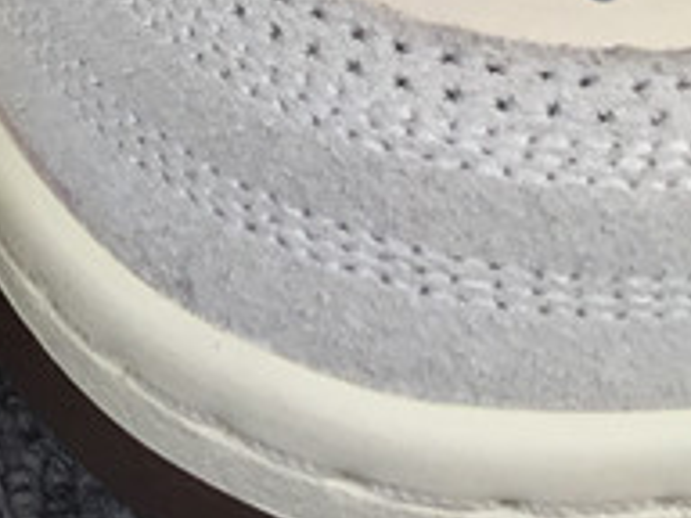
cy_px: -563
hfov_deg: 13.1
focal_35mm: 145
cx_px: -223
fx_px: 2894
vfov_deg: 9.5
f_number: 2.4
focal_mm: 3.3
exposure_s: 1/673
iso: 25
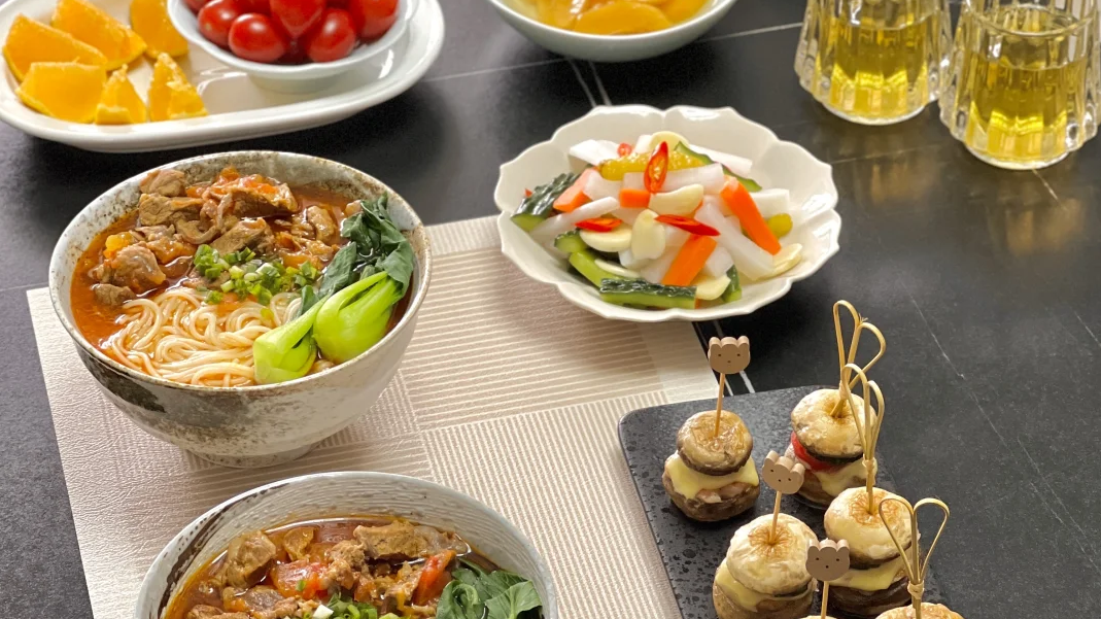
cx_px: 554
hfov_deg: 18.9
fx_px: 3299
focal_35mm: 113
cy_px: 441
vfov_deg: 10.7
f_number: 2.8
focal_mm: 9
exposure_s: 1/40
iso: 200
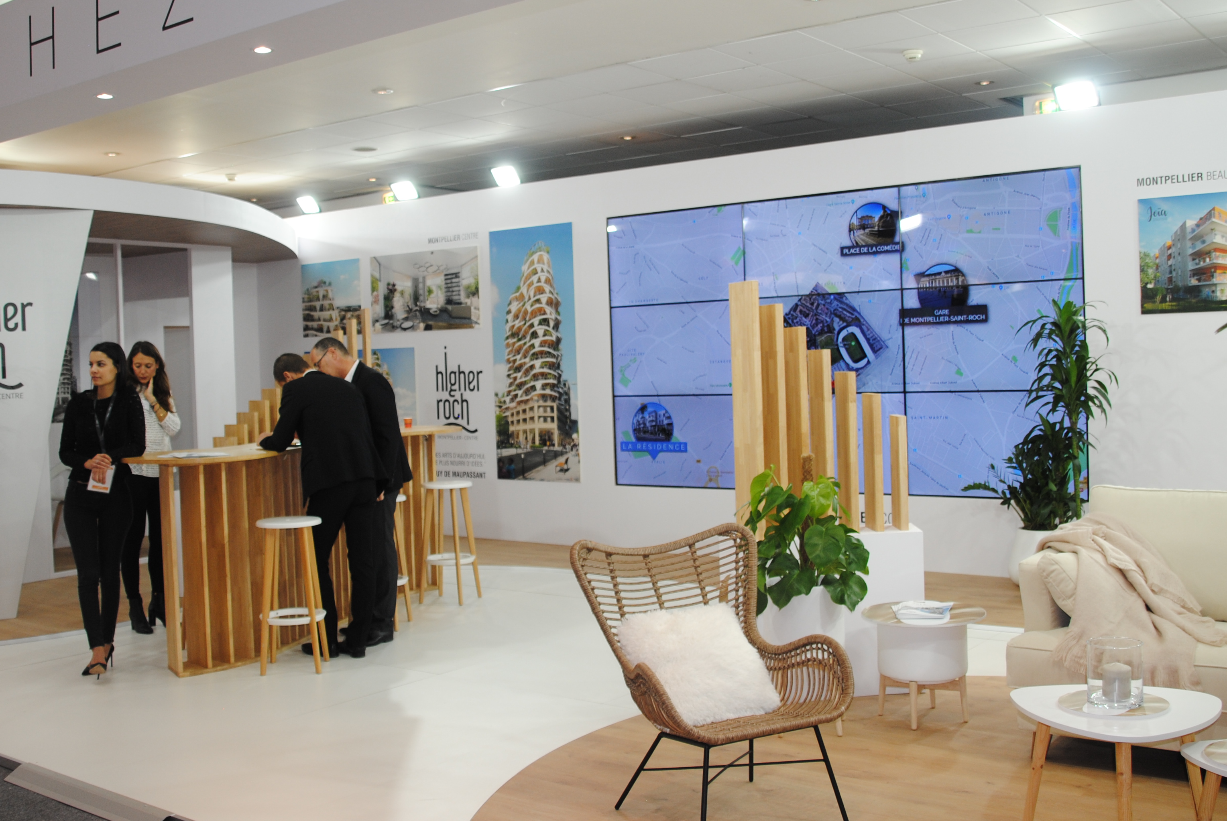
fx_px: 1297
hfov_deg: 50.6
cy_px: 406
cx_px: 576
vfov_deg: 35.1
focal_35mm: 38
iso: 200
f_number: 3.5
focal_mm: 20
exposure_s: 1/80
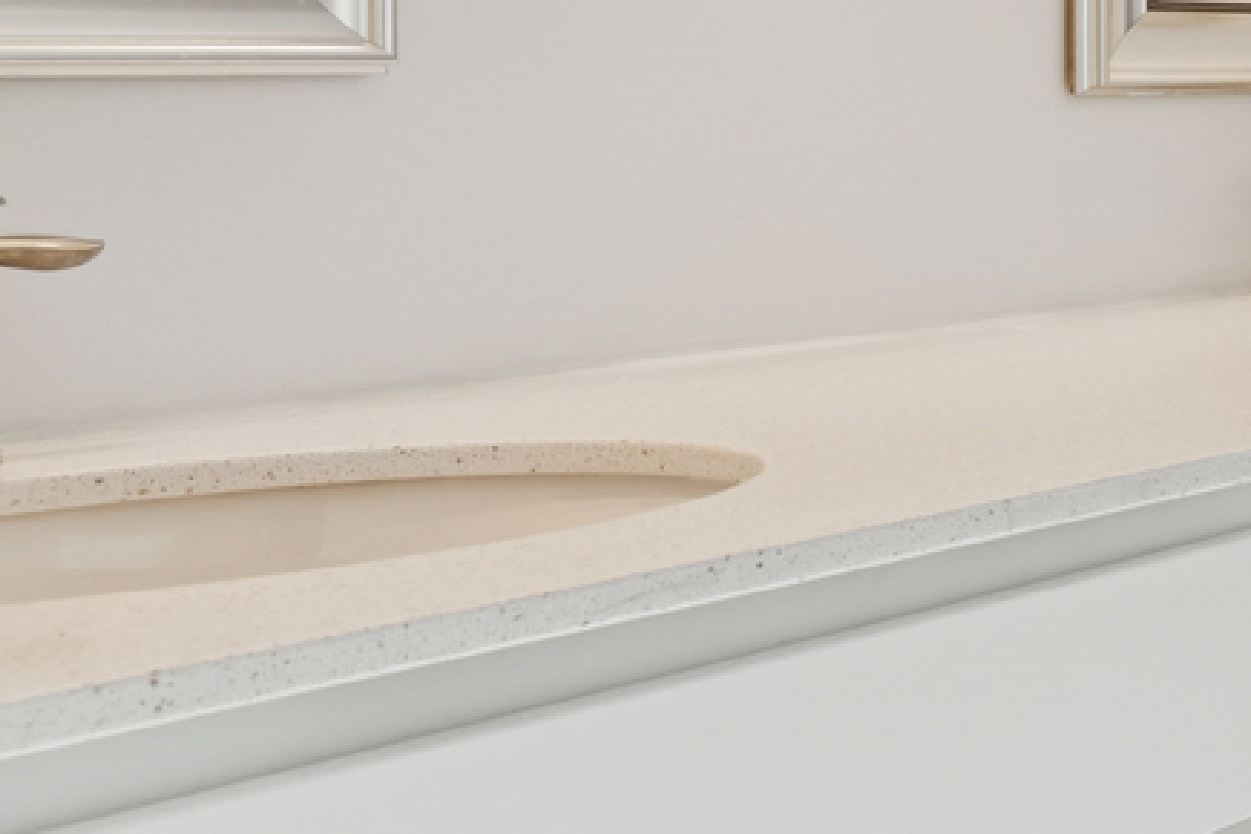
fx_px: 2328
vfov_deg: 19.9
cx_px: 2249
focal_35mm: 67
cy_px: 81
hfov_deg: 20.8
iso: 250
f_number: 8
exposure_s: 1/60
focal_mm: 12
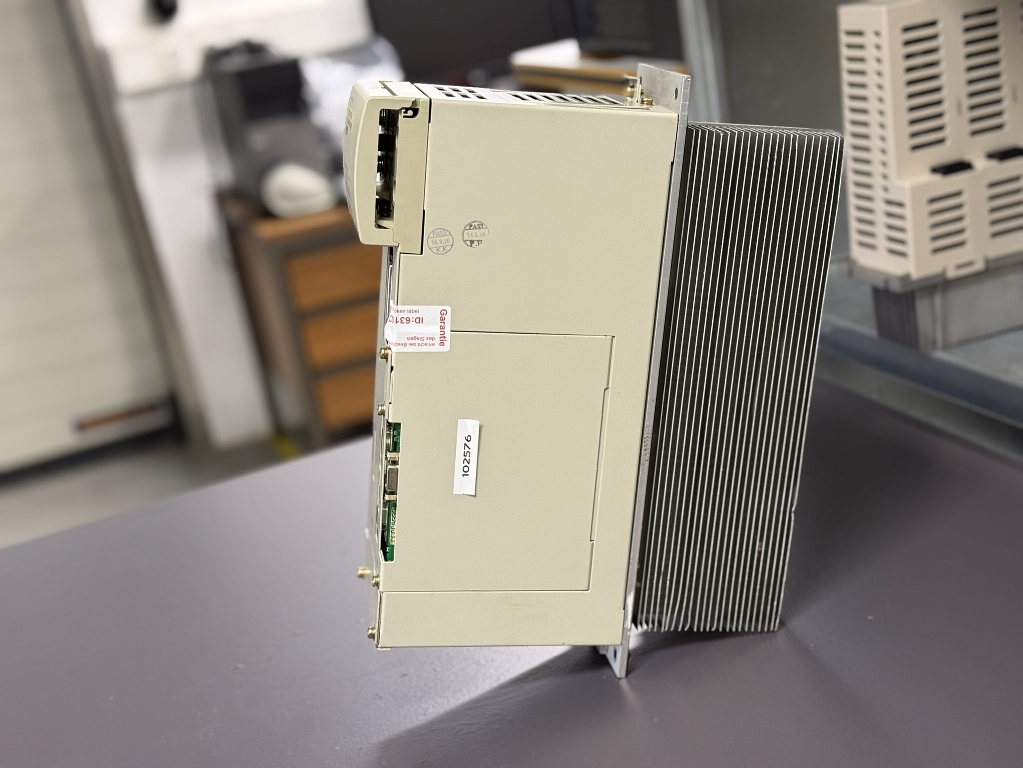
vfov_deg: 30.3
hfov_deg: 39.7
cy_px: 384
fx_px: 1419
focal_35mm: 48
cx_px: 512
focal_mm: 6.76
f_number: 1.78
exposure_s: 1/50
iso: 200
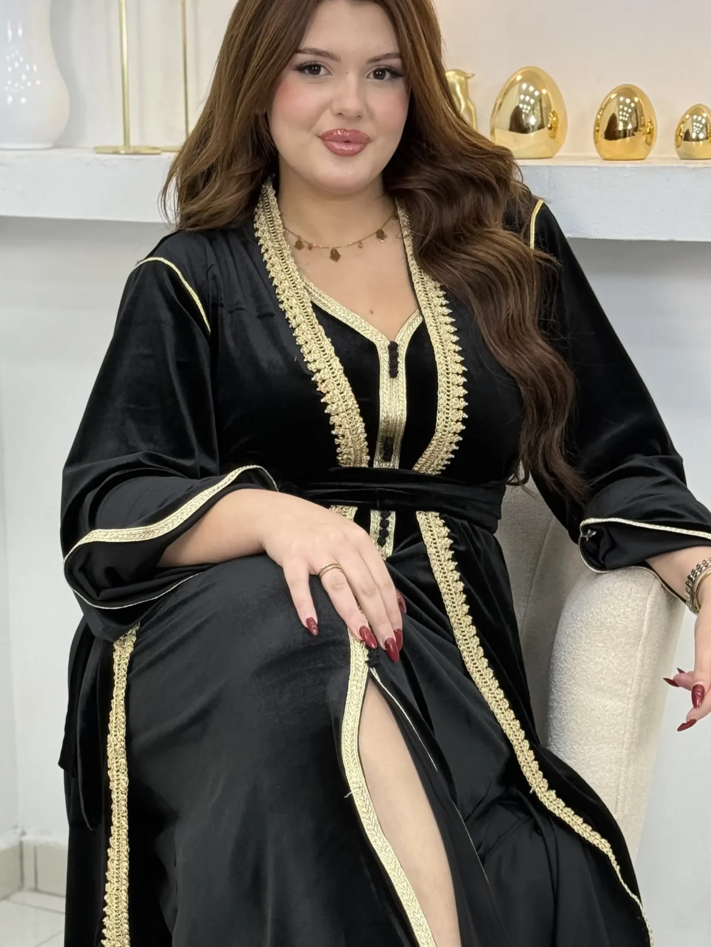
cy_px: 586
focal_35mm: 75
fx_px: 2053
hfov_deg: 19.6
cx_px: 305
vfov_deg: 25.9
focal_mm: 6.76
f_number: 1.78
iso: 100
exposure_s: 1/276
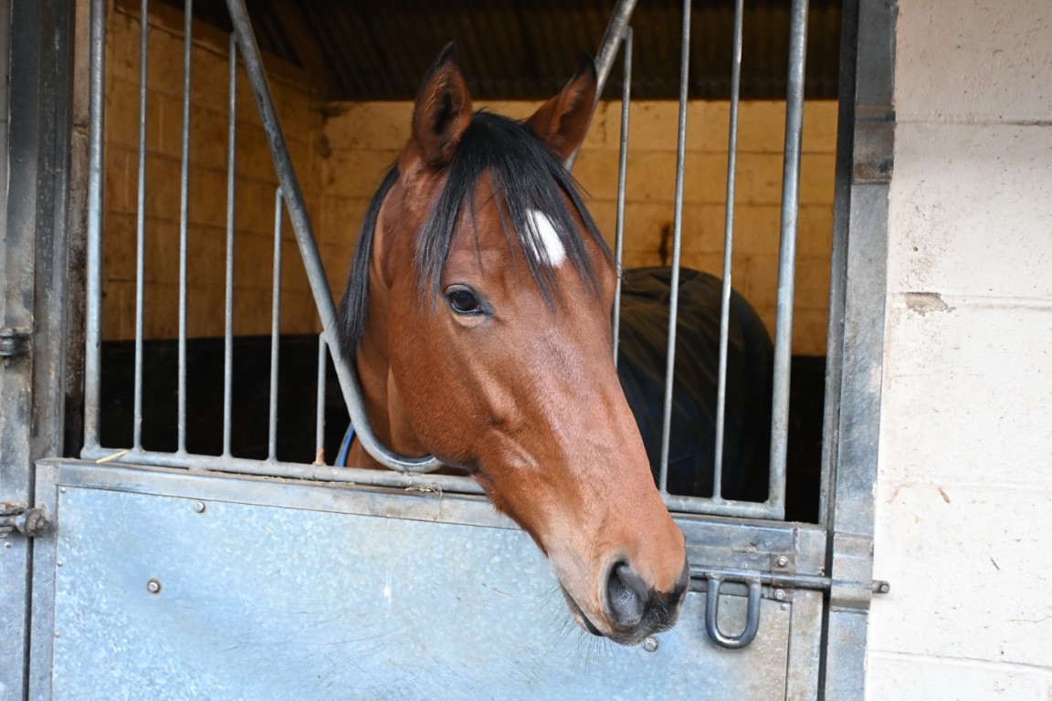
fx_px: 1161
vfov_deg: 33.6
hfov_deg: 48.7
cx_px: 526
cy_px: 350
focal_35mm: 40
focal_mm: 26.5
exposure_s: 1/125
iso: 900
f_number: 4.5
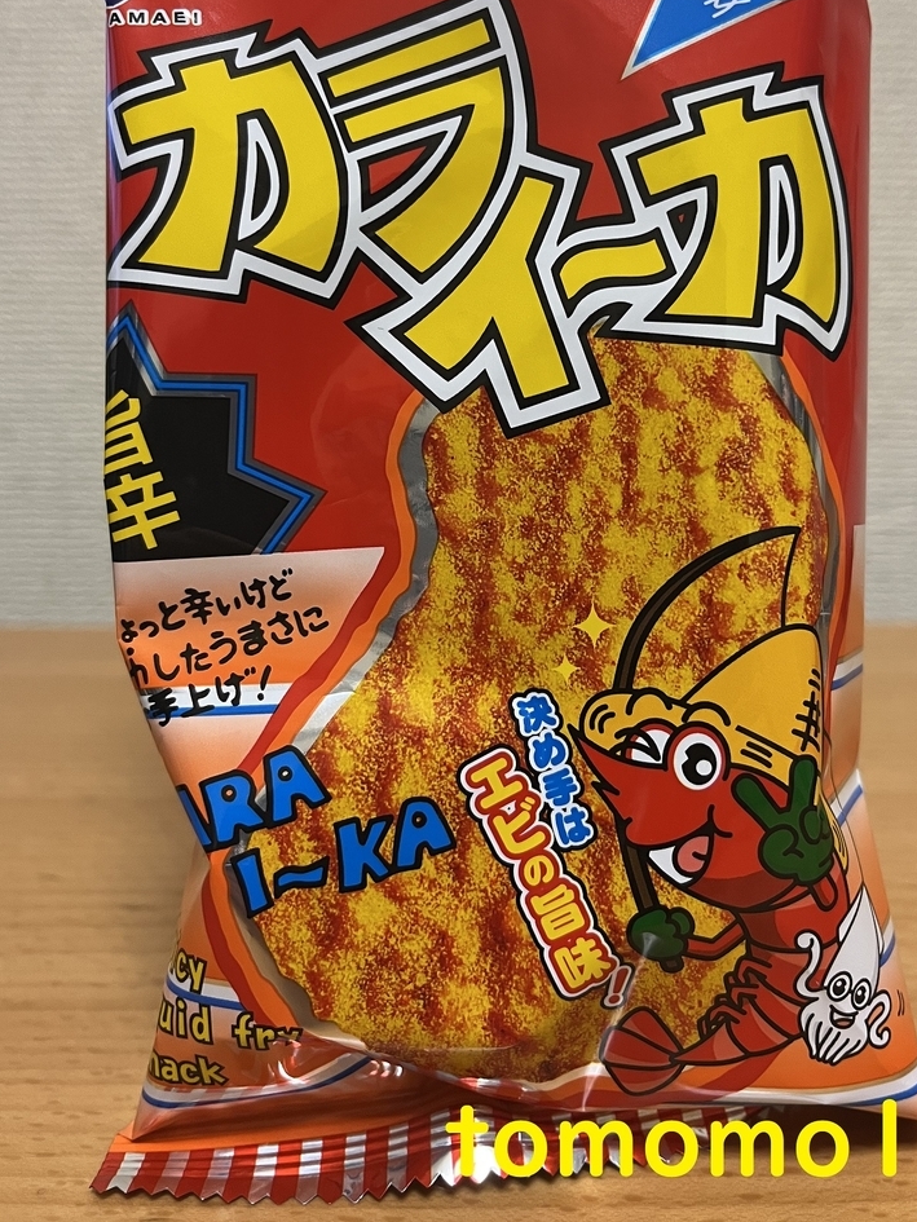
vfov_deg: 54.9
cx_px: 508
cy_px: 477
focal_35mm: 33
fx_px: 1165
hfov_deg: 42.9
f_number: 1.6
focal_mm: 5.1
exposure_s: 1/50
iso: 160
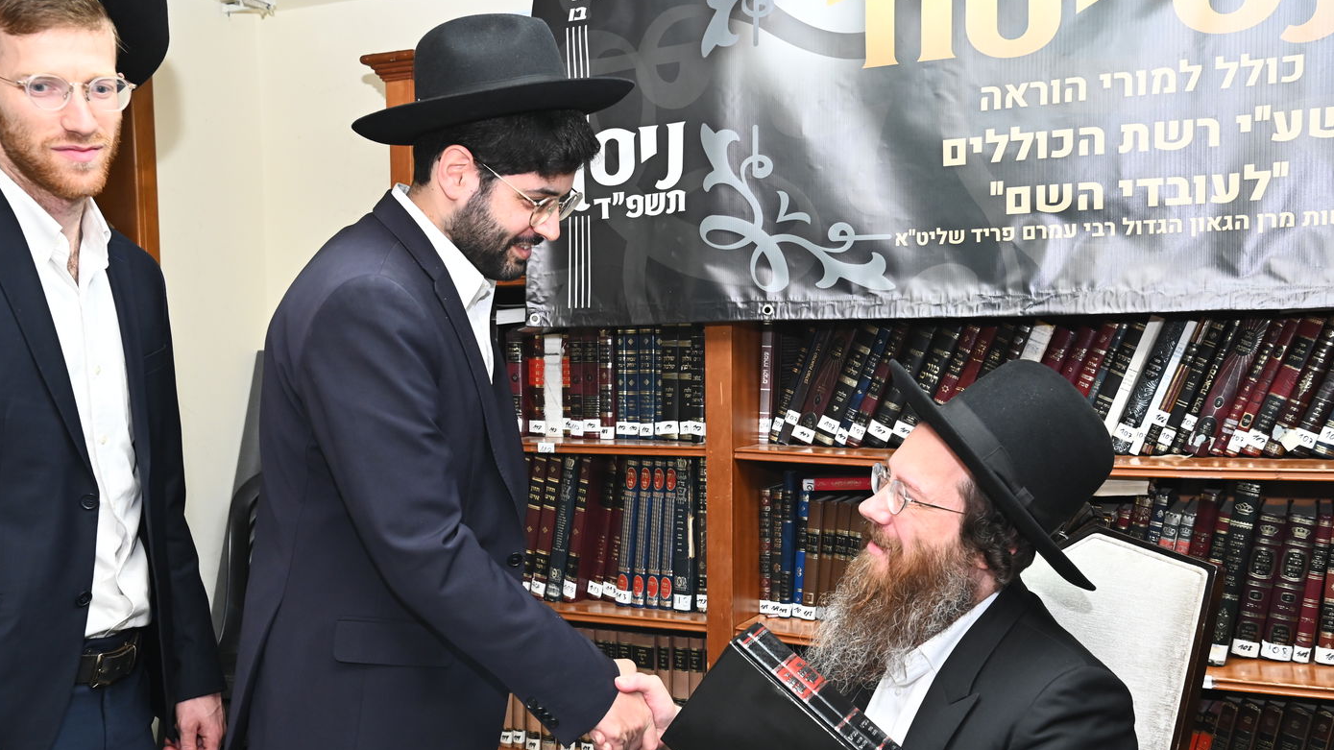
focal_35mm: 38
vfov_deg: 31.1
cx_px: 663
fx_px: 1344
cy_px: 434
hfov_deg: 52.8
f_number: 6.3
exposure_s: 1/125
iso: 2000
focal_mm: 36
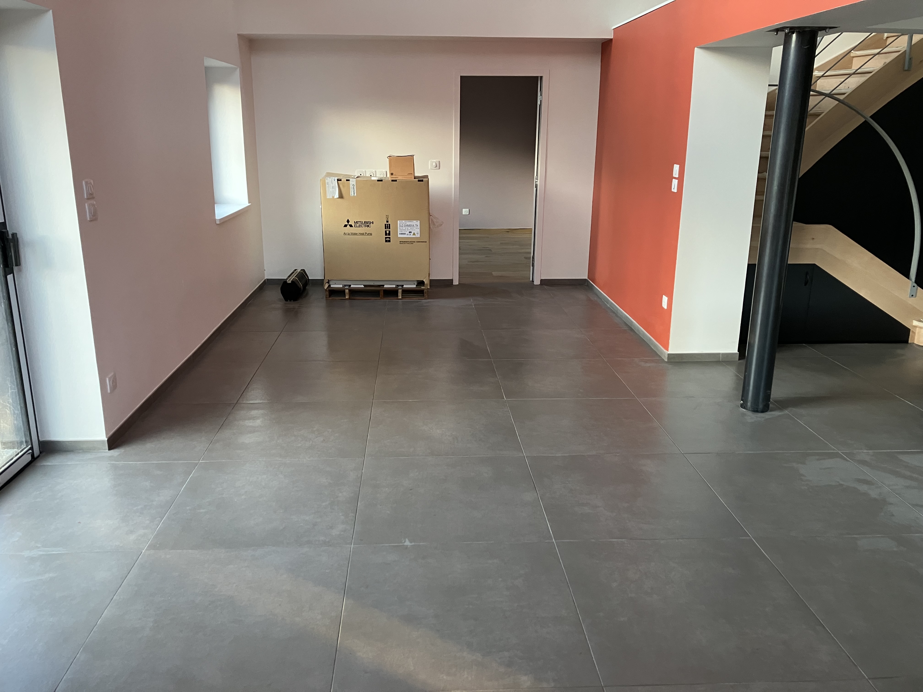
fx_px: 747
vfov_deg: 49.7
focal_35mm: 28
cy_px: 346
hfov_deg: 63.4
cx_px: 462
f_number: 1.8
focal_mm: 3.99
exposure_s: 1/60
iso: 160
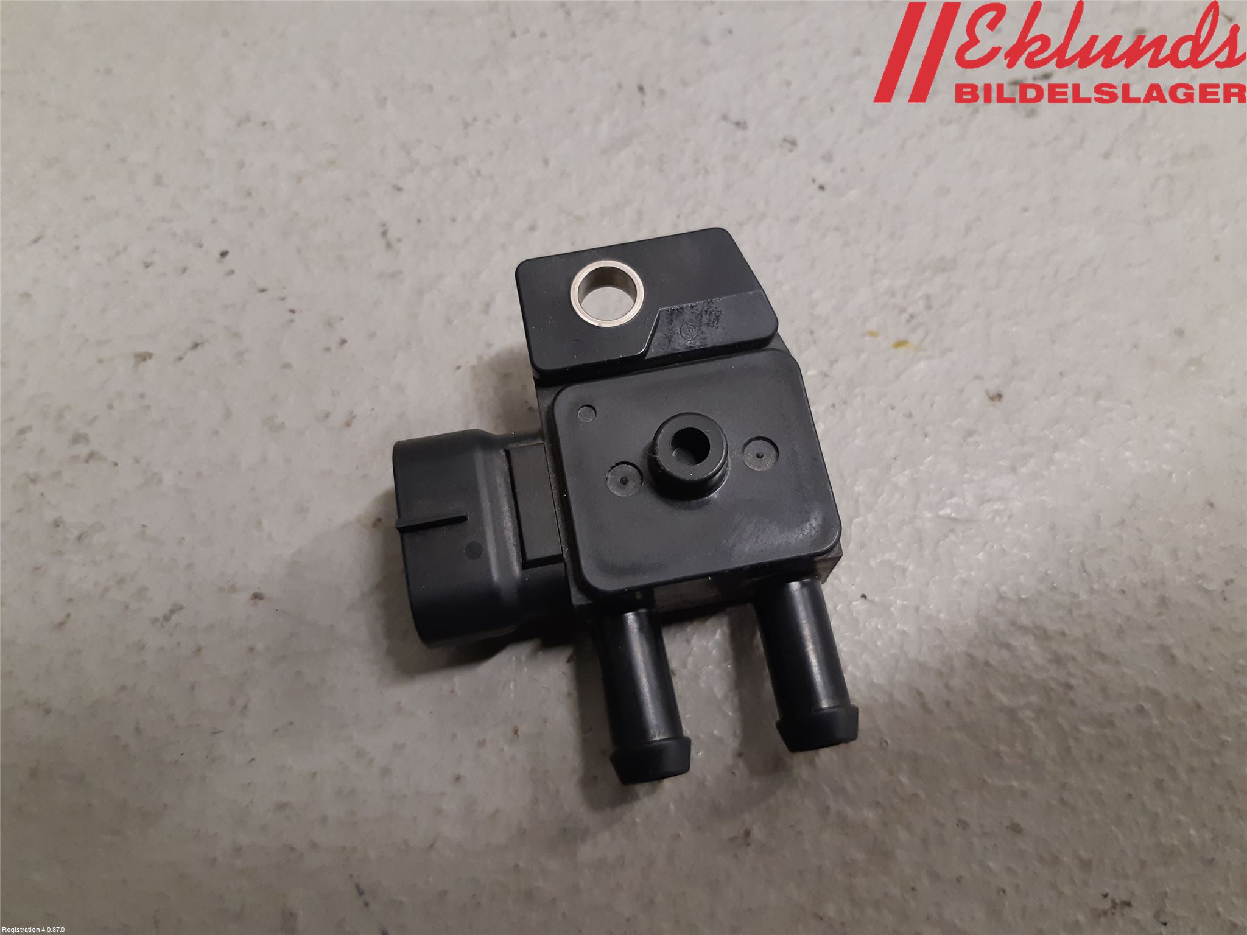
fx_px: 937
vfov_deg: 53.1
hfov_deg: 67.3
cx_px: 624
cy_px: 468
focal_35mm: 26
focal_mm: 3.93
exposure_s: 1/50
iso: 200
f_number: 1.7
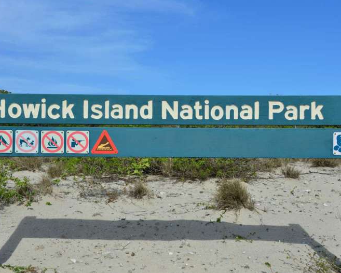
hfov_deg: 38.8
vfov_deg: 31.5
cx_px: 168
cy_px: 137
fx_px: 485
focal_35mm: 48
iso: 250
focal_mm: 42
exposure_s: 1/500
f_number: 11
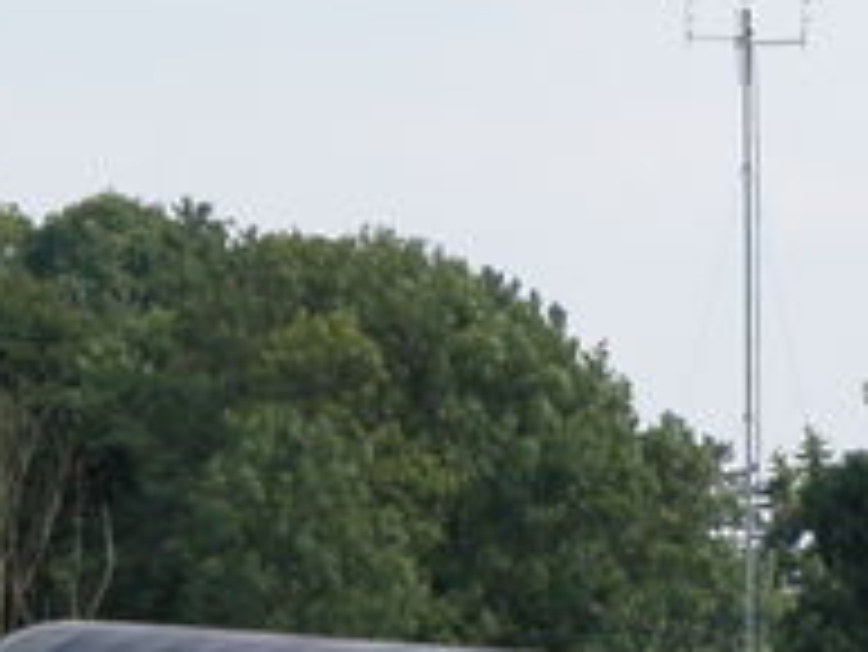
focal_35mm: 614
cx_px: 1376
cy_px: 895
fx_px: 15406
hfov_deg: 3.2
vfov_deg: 2.4
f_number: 4.9
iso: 100
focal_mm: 37.7
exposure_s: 1/331
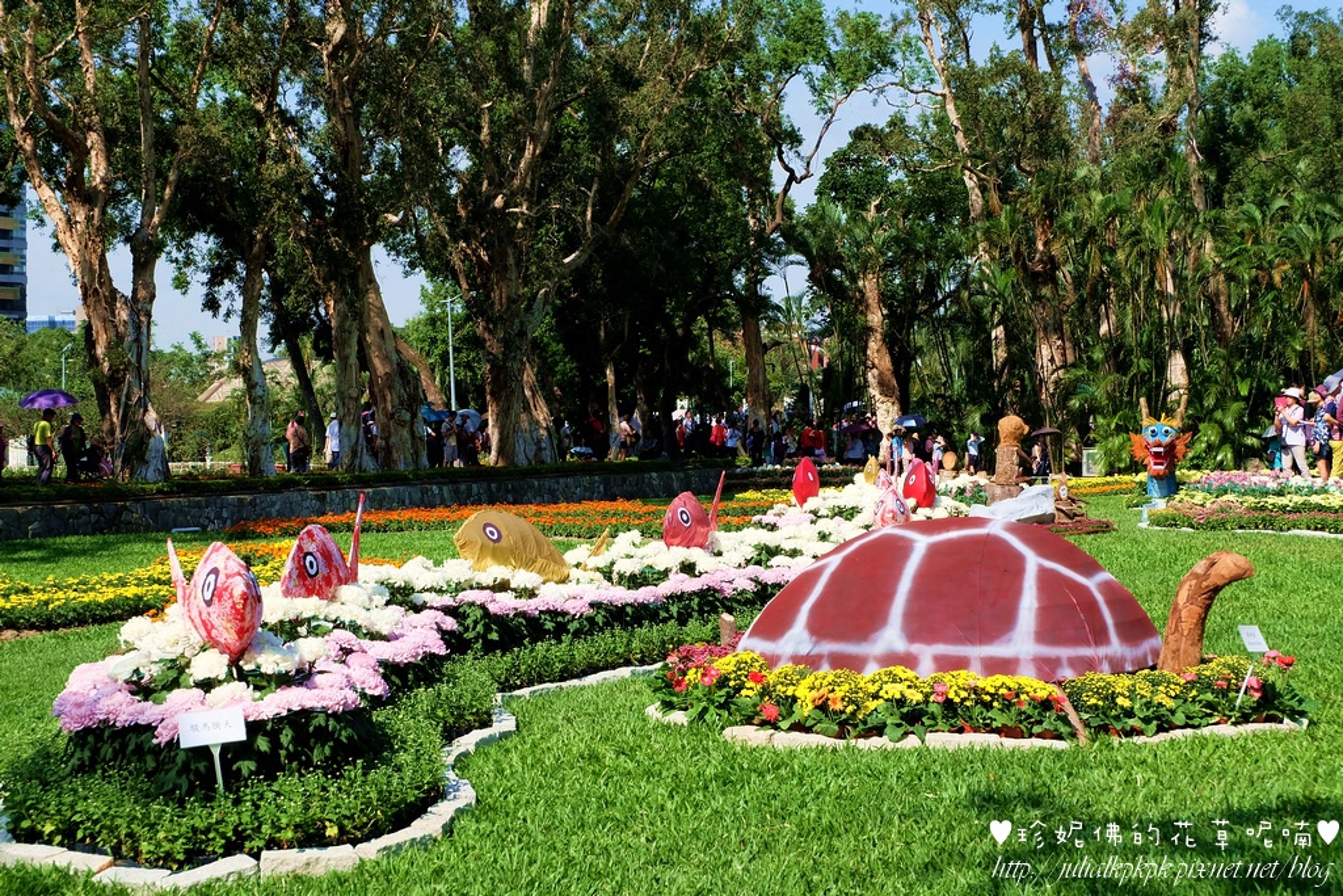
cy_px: 448
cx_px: 672
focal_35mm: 56
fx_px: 2089
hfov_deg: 35.6
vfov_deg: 24.2
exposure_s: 1/680
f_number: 10
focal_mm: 37.1
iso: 800
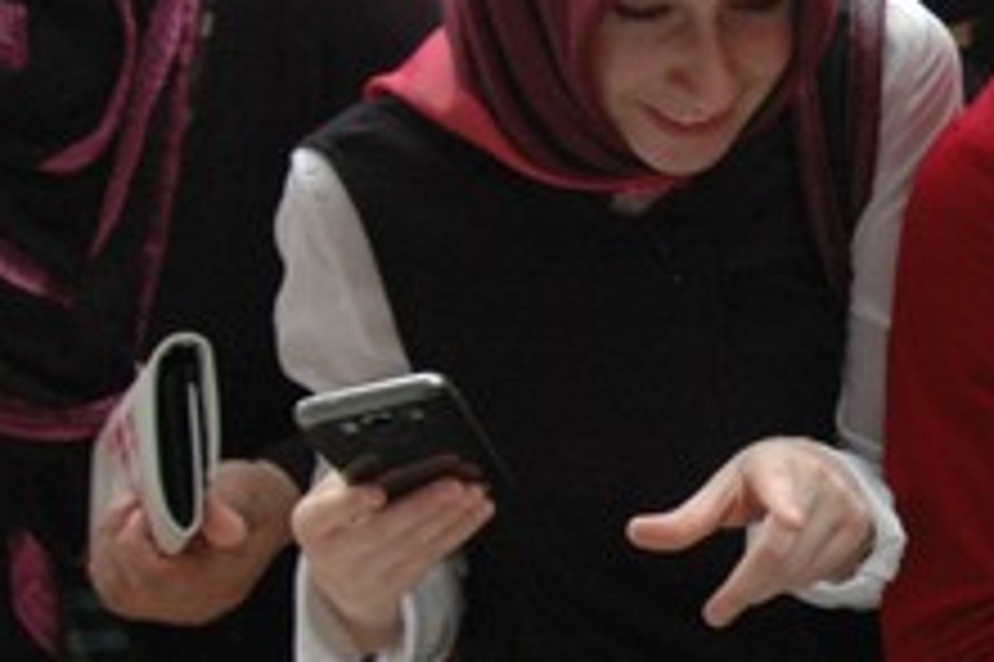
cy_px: 628
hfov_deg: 17.7
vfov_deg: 12.4
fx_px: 3007
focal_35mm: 109
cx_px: 1246
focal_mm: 24
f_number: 4.5
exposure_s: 1/500
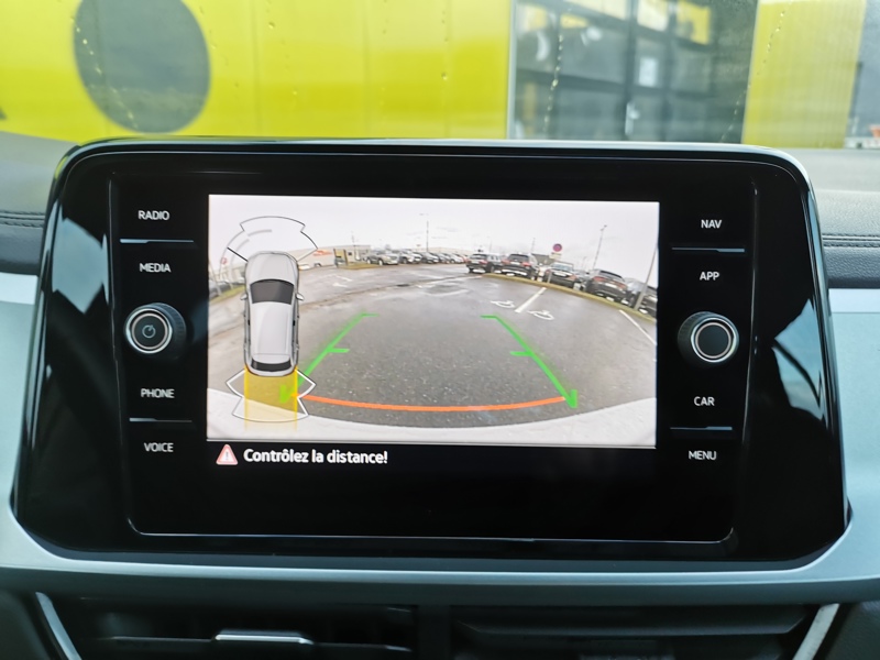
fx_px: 686
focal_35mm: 27
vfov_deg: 51.4
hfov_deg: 65.3
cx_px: 440
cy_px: 330
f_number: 1.8
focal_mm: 5.58
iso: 64
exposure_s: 1/99.9
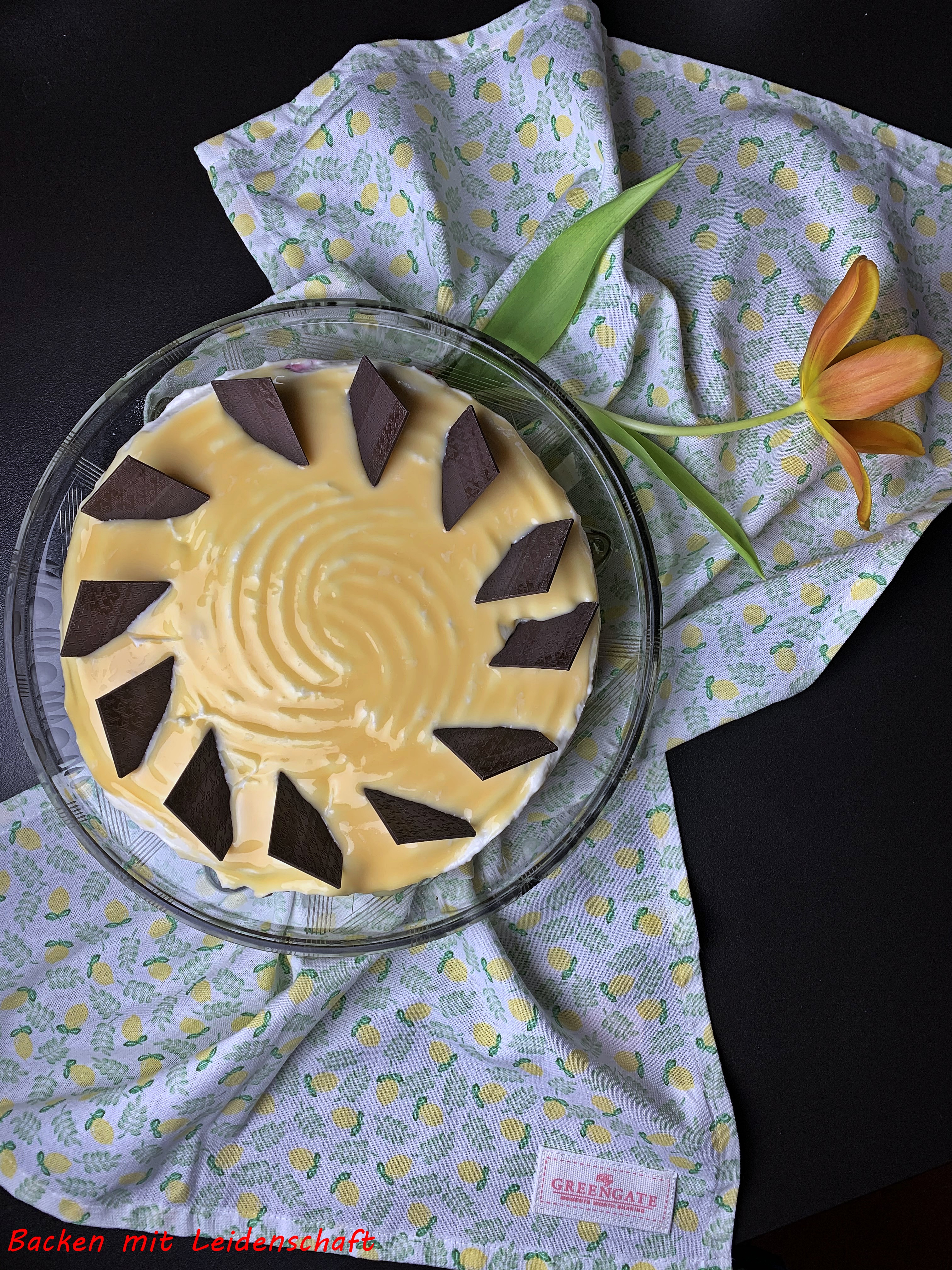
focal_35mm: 26
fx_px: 953
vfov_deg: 67.3
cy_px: 635
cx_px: 476
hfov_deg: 53.1
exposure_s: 1/100
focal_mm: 4.25
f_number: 1.8
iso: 32
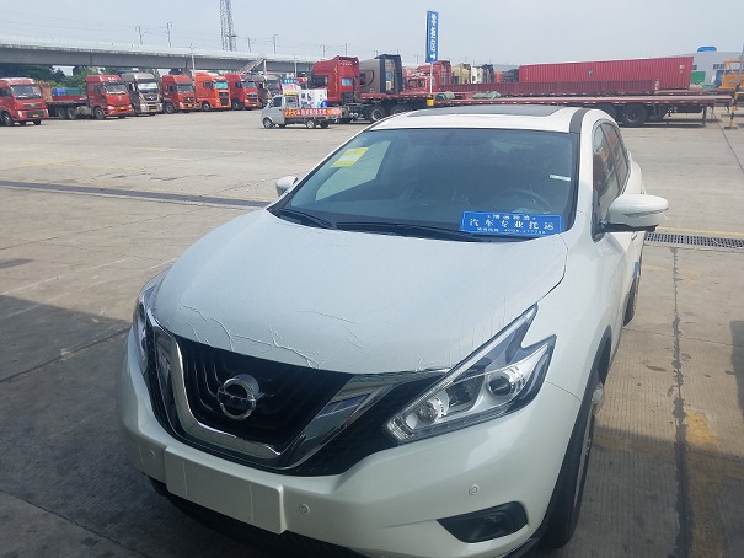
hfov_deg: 67.3
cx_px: 372
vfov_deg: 53.1
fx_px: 559
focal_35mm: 26
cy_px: 279
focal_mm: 4.2
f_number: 1.7
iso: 50
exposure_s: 1/2144
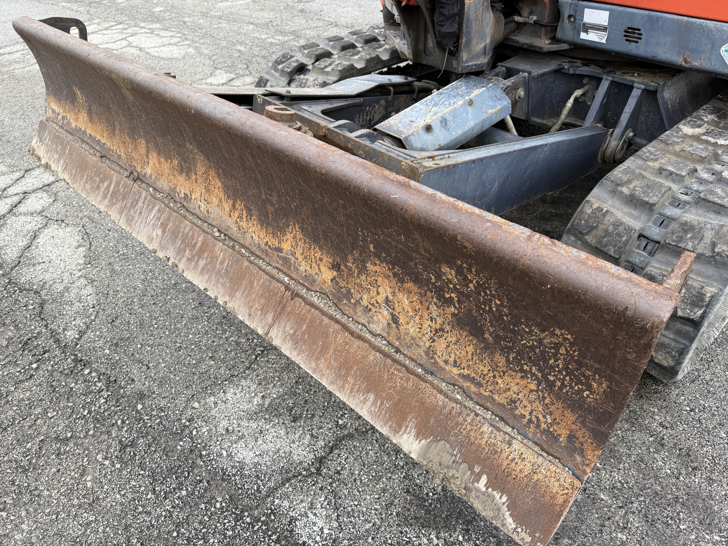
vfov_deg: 56.8
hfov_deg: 71.6
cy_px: 273
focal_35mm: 24
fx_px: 505
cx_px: 364
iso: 80
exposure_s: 1/348
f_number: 1.78
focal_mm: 6.76
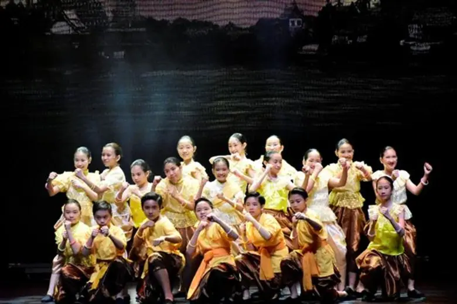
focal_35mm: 120
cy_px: 152
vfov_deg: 11.4
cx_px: 228
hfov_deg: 17.1
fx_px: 1523
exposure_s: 1/500
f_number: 5.3
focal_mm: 80
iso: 20000
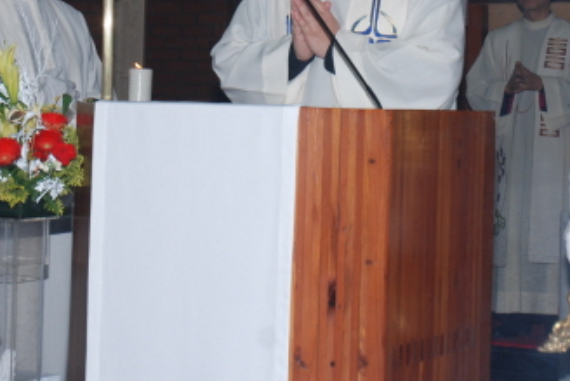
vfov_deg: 12.1
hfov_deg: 18.2
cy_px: 35
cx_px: 337
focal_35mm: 112
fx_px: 1775
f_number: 8
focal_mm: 35
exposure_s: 1/60
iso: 200
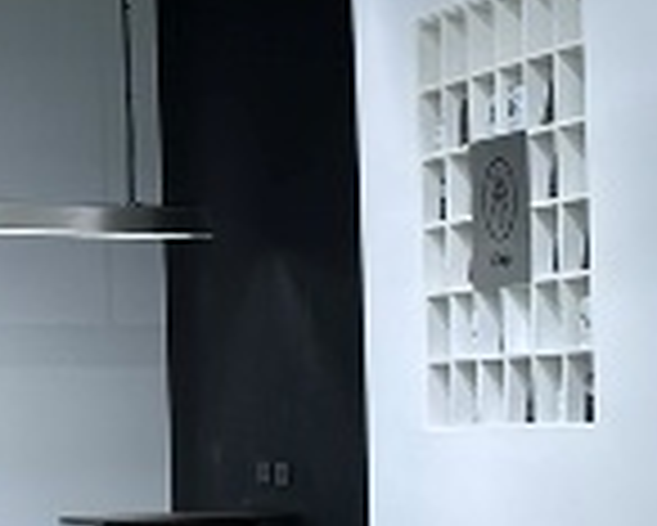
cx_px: 1089
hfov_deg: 13.8
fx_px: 2491
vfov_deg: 12.0
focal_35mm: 128
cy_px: 445
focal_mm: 6.86
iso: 80
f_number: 1.78
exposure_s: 1/120
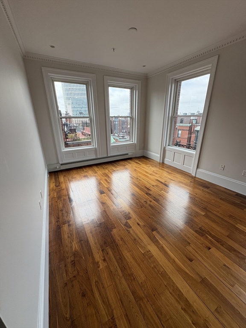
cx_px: 123
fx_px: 133
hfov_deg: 85.7
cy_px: 164
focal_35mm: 14
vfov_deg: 102.1
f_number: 2.2
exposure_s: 1/318
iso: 40
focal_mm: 2.22
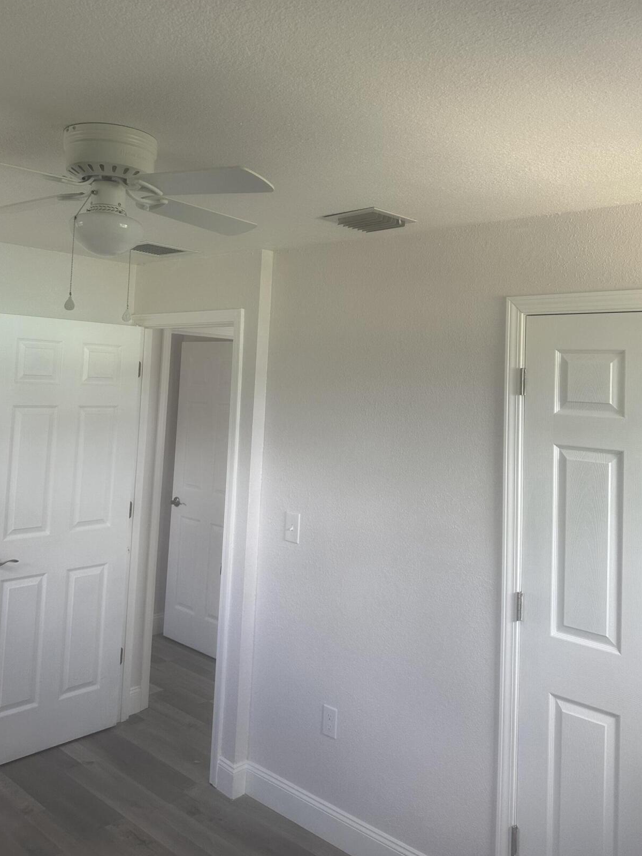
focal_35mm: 30
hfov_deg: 46.8
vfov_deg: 59.4
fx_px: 742
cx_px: 313
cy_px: 340
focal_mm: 6.86
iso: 125
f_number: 1.78
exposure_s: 1/121
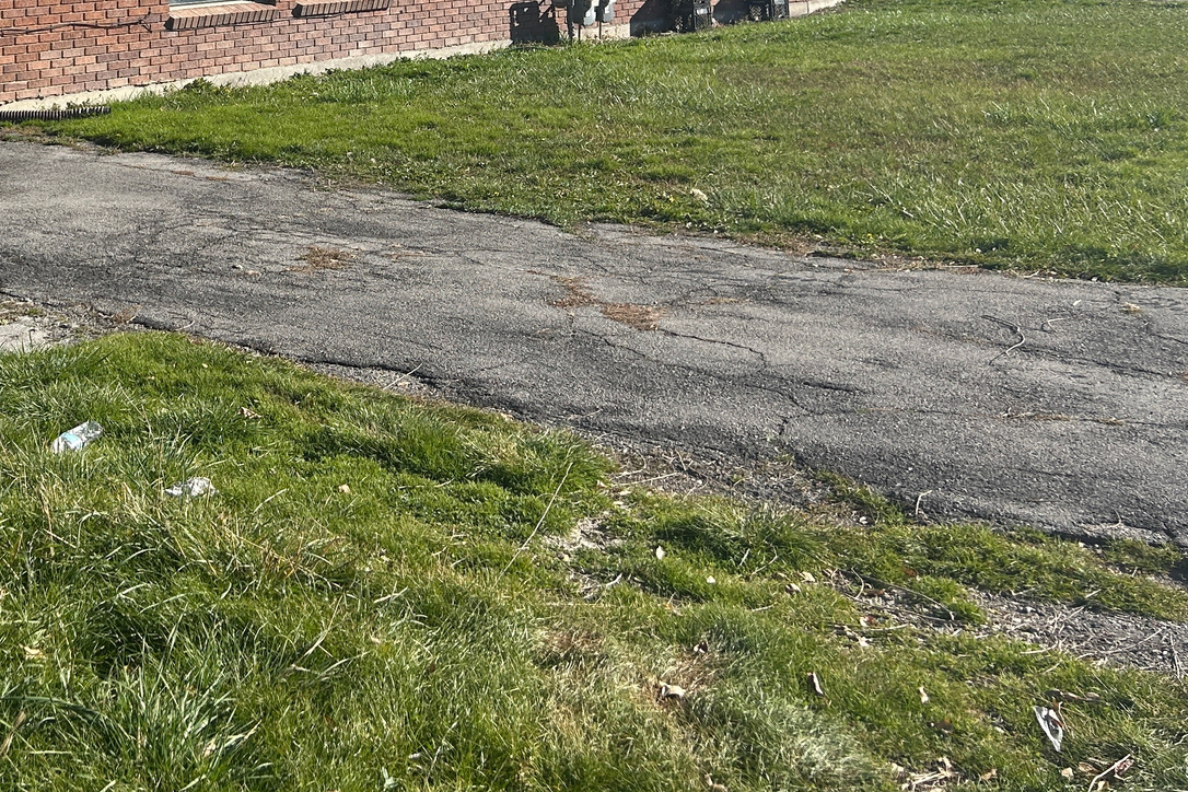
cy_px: -5
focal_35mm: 51
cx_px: 158
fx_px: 1683
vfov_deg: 25.2
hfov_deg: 36.8
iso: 50
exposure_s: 1/3165
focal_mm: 5.7
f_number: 1.5
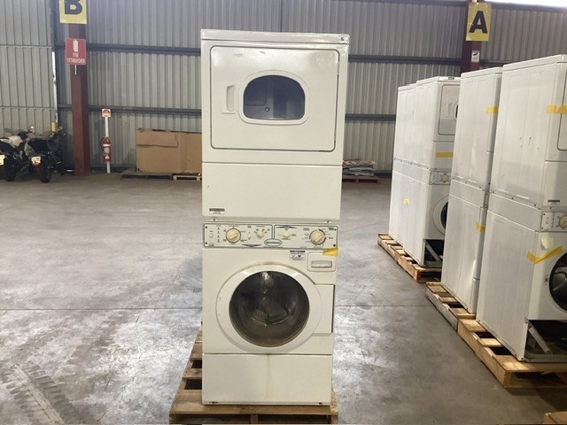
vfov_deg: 45.4
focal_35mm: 31
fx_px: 508
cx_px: 284
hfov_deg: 58.4
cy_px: 212
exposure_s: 1/60
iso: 200
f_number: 2.4
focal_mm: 3.3
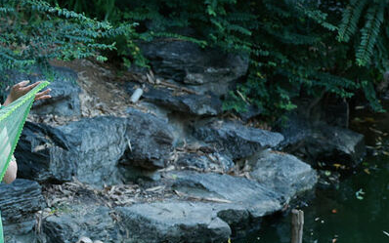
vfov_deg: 7.0
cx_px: -65
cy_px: 111
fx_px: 1994
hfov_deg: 11.0
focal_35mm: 188
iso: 500
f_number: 2.8
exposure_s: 1/125
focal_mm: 70
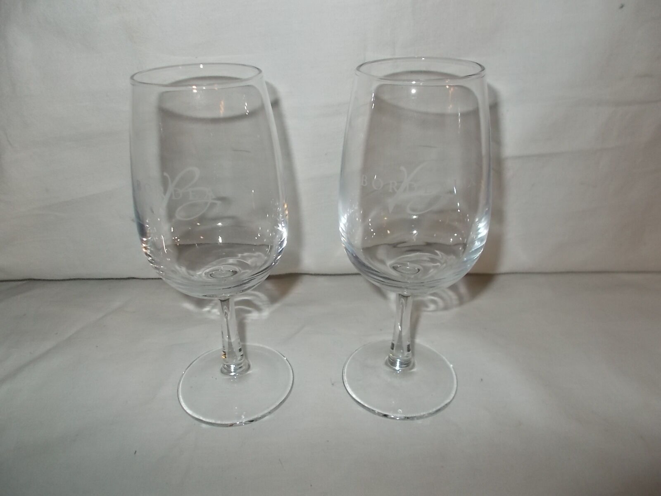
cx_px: 330
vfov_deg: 53.1
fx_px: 496
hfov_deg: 67.3
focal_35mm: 26
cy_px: 248
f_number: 3.2
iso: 200
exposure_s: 1/25
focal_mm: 4.6
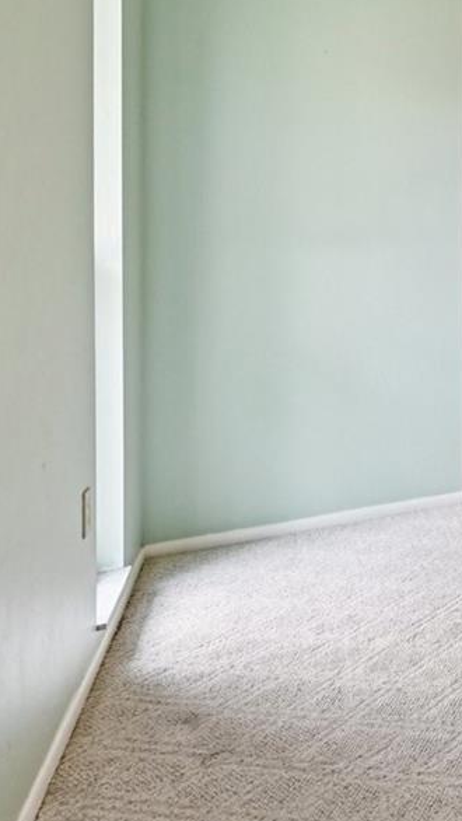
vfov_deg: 48.4
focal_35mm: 40
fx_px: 870
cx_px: 960
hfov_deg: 18.0
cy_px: 199
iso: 400
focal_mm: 14
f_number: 8
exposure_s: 1/15
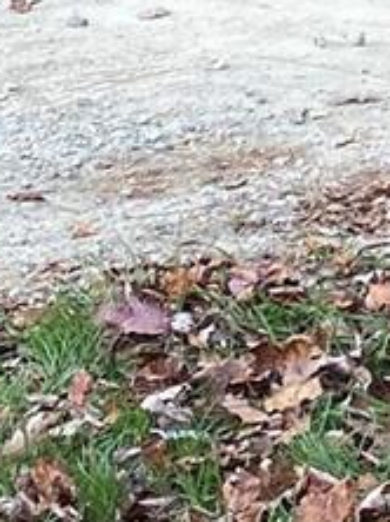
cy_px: -607
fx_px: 2709
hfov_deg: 7.7
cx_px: 944
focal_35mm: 180
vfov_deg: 10.0
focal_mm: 4.25
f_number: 1.8
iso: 64
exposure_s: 1/122
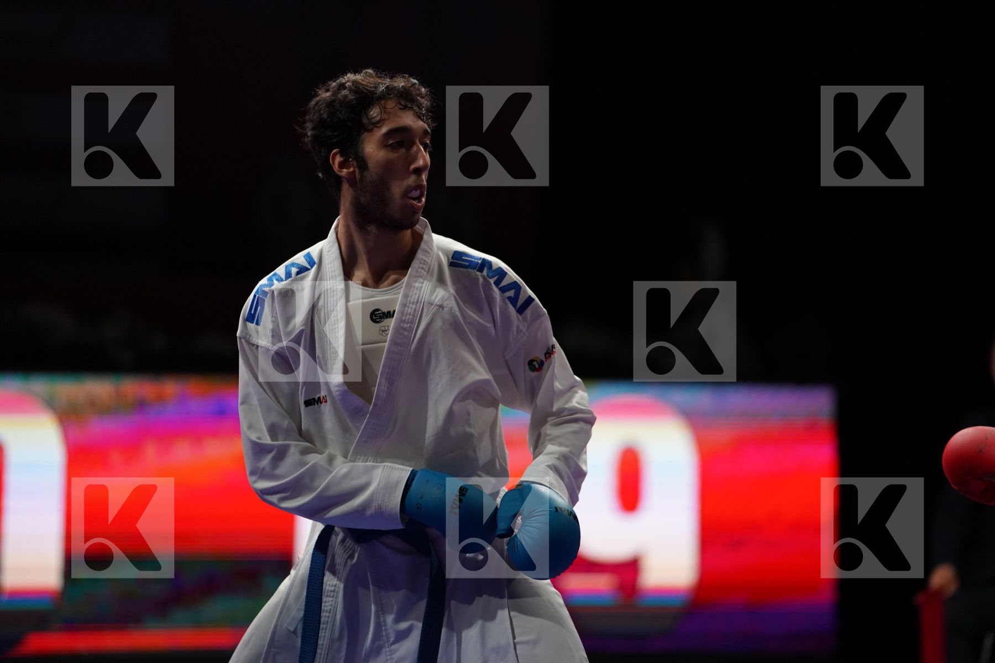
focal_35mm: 194
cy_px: 332
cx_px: 498
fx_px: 5362
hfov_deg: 10.6
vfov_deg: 7.1
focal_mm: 194
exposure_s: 1/1000
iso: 2000
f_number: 2.8
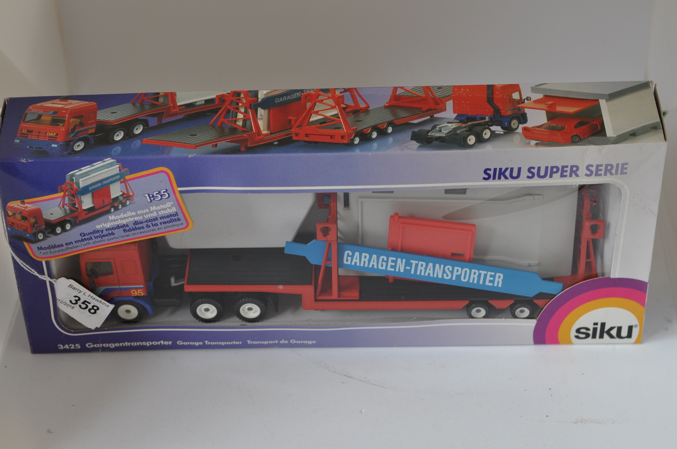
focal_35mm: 75
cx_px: 338
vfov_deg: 18.1
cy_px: 224
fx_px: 1409
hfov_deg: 27.0
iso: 400
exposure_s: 1/80
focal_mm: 50
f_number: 4.5
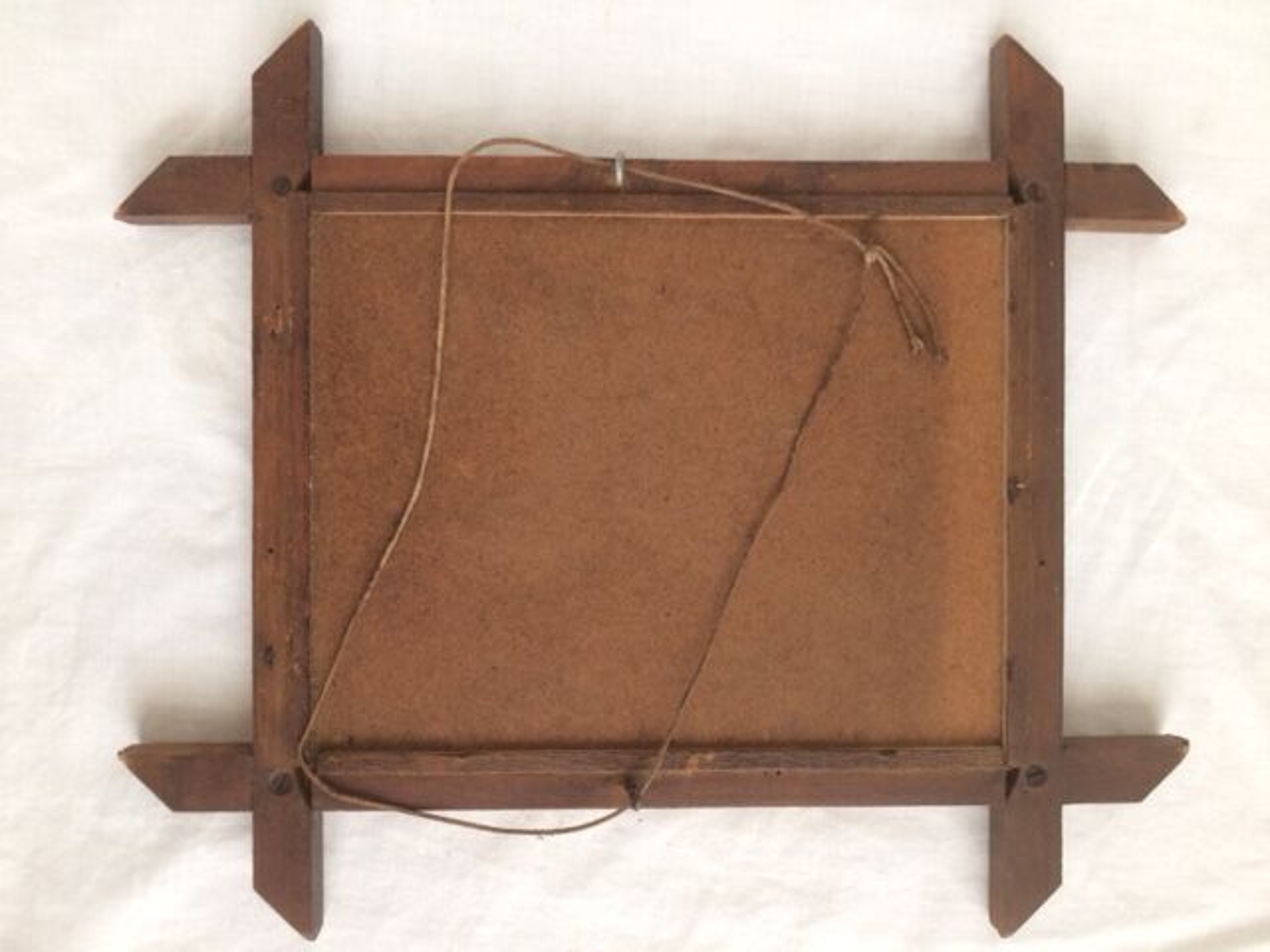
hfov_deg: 61.7
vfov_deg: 48.2
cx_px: 635
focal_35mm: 29
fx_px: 1064
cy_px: 476
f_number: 2.2
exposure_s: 1/33
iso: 50
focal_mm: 4.15
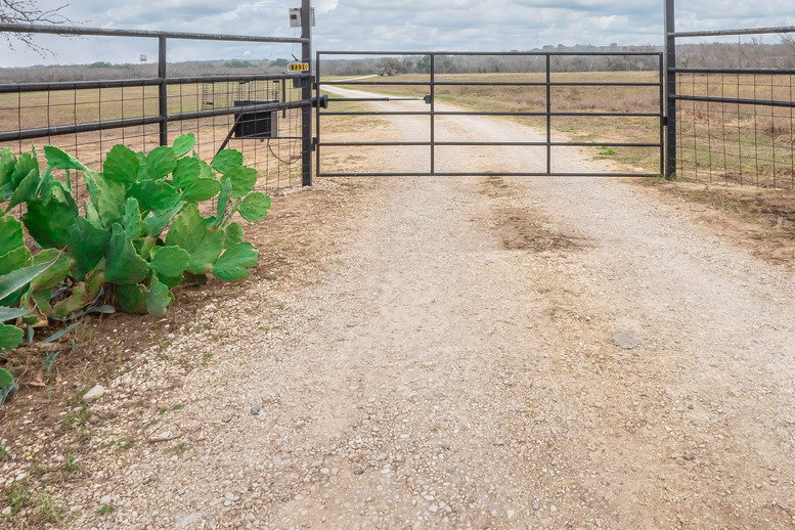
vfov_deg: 44.0
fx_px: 596
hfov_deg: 66.5
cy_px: 61
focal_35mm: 27
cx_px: 490
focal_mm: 7
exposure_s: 1/125
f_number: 9
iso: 500
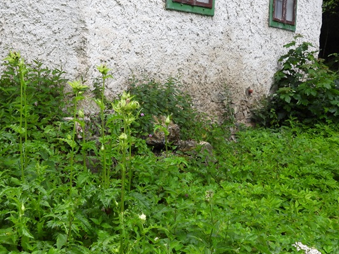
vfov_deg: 24.4
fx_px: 588
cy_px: 107
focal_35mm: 60
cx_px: 158
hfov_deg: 32.2
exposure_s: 1/80
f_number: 3.2
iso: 100
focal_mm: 7.1
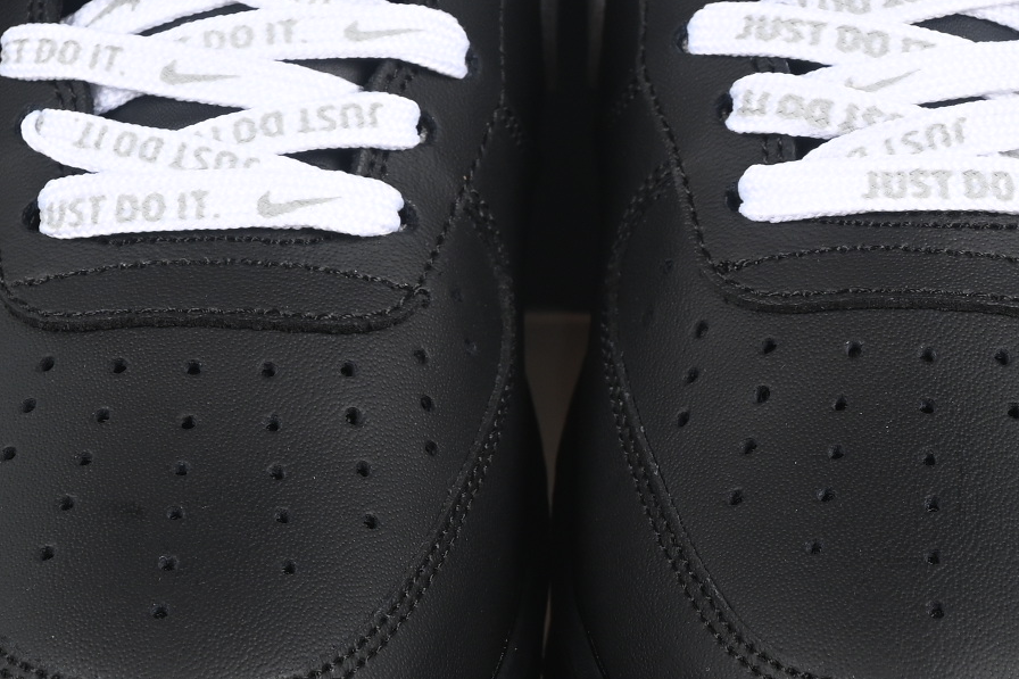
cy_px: 358
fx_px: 6594
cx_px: 519
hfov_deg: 8.8
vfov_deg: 5.9
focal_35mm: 233
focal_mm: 50
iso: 160
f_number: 6.3
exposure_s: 1/50
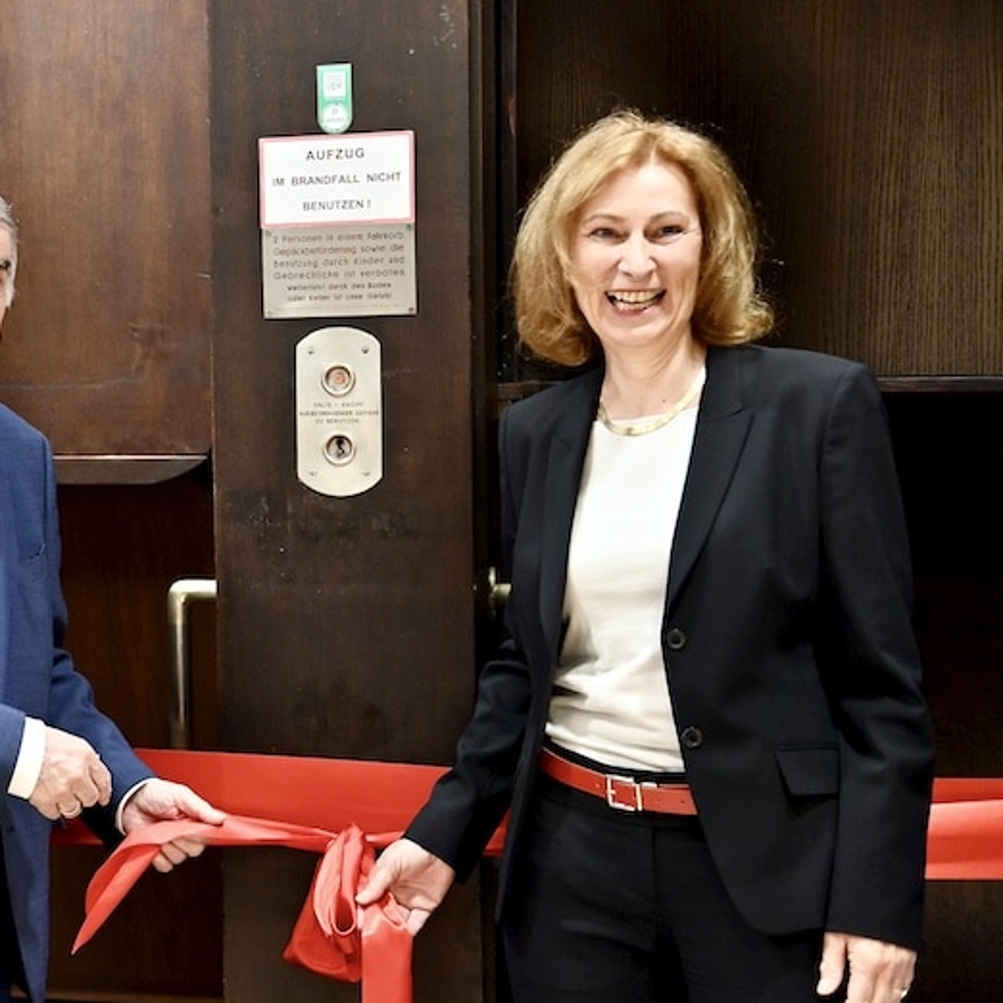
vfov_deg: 24.7
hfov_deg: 23.8
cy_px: 472
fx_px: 2295
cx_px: 50
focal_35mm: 70
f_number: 2.8
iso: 1100
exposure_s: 1/100
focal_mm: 42
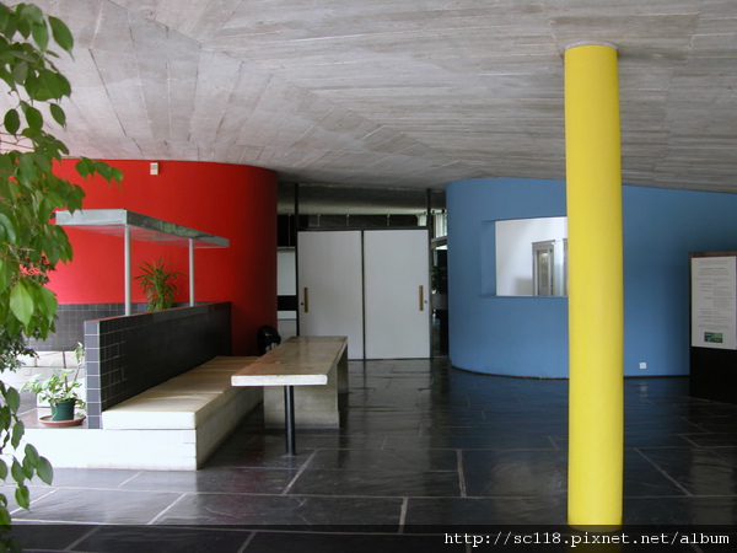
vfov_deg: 40.7
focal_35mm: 35
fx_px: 745
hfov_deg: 52.6
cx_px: 368
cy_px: 276
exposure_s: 1/7.3
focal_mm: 8.9
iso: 100
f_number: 2.8
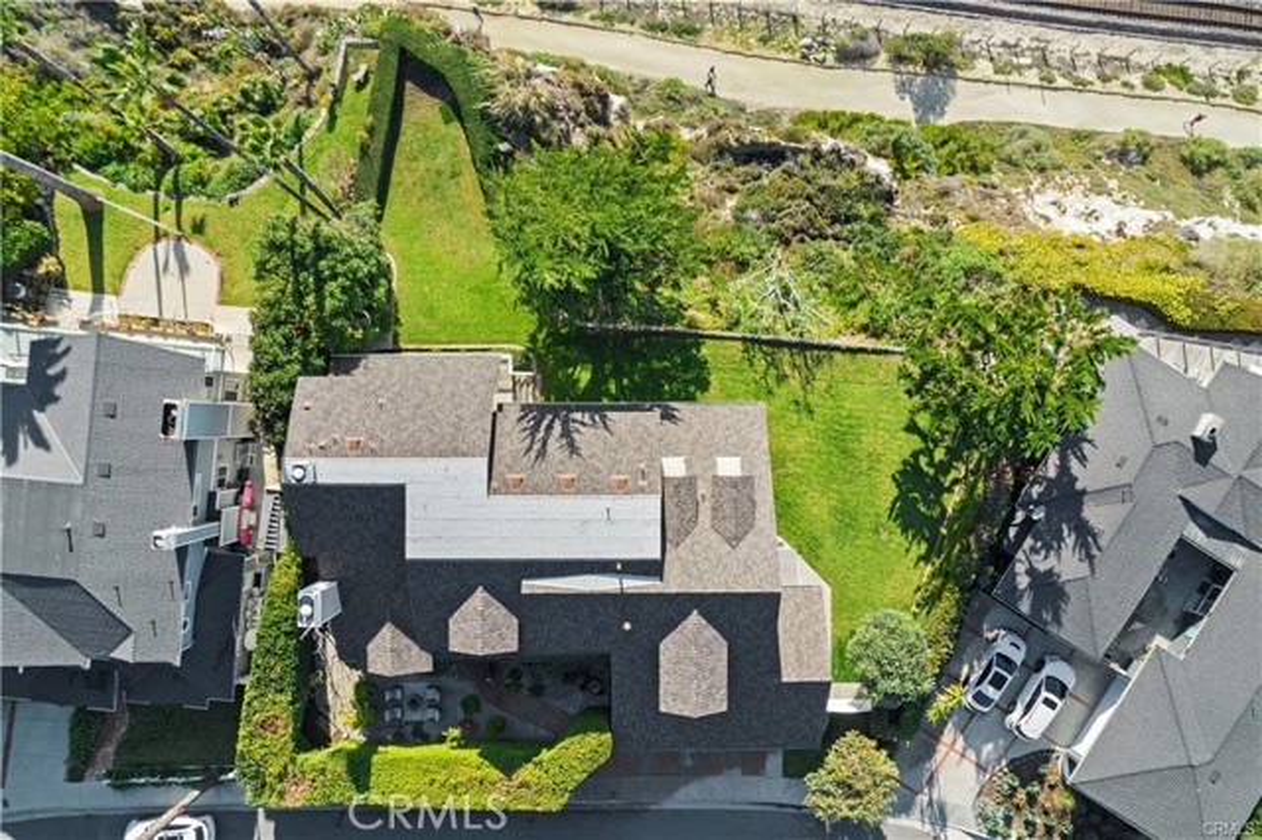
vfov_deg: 57.2
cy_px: 420
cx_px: 631
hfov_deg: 78.6
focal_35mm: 22
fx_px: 771
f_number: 2.8
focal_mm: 8.38
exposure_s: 1/60
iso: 100
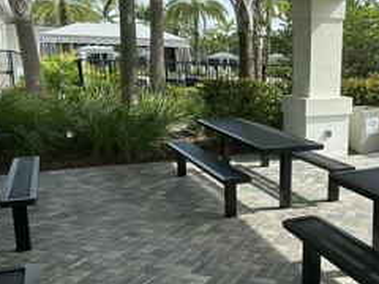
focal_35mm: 40
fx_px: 438
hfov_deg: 44.5
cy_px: 147
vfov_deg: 36.0
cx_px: 305
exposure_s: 1/1916
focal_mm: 6.86
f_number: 1.78
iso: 80
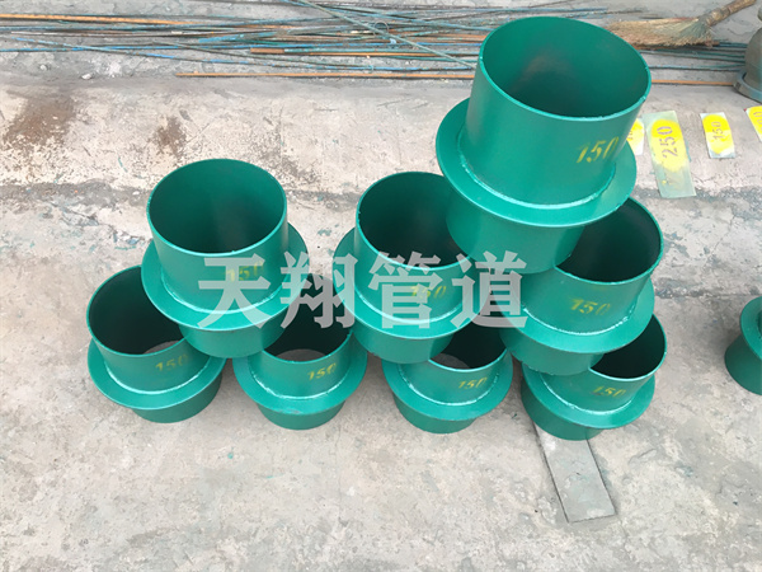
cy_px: 286
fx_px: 638
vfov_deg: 48.2
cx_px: 381
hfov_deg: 61.7
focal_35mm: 29
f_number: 2.2
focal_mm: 4.15
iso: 32
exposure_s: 1/33
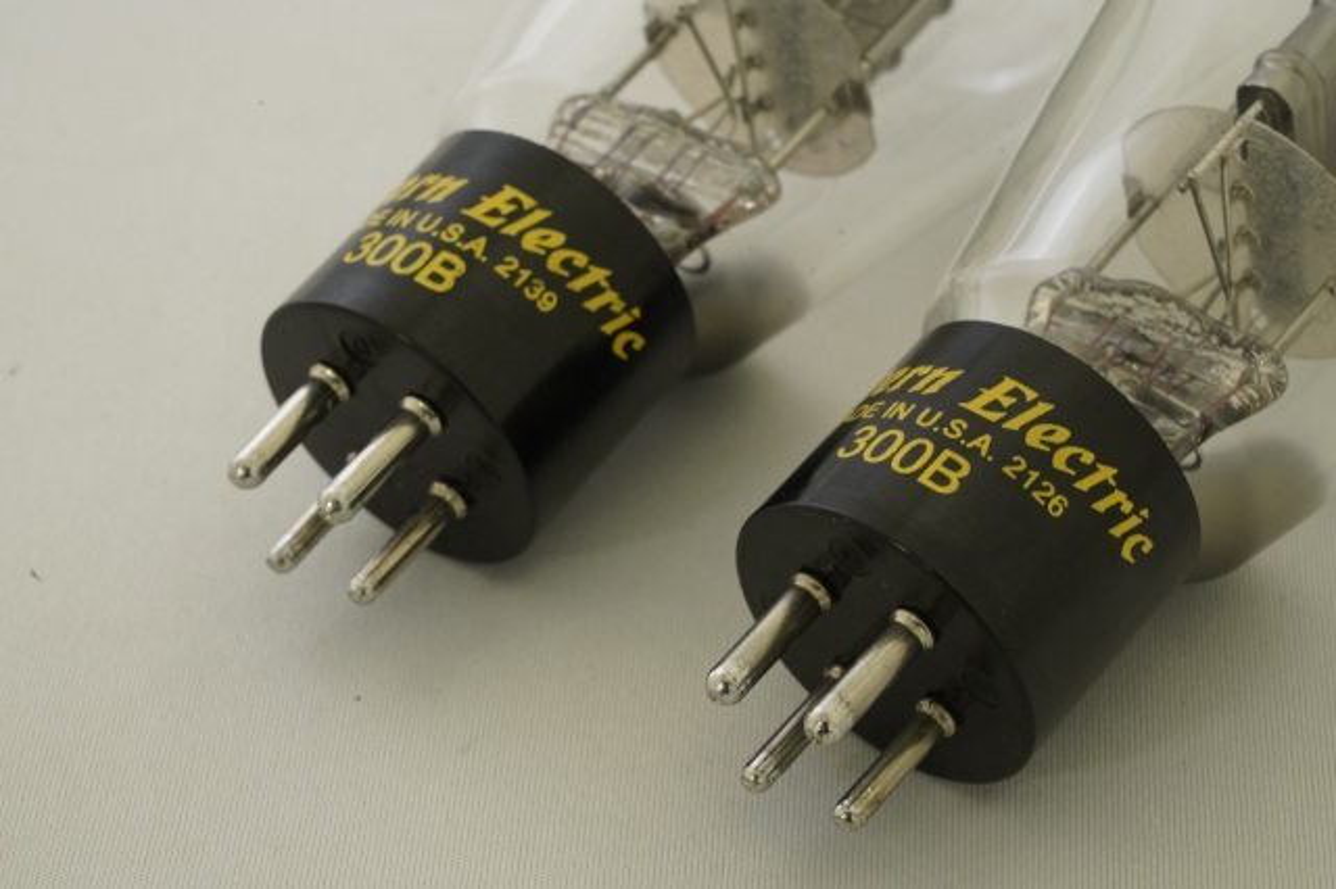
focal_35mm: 105
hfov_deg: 19.5
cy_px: 444
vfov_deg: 13.0
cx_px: 668
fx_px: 3894
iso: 1000
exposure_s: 1/2.5
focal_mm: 105
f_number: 20
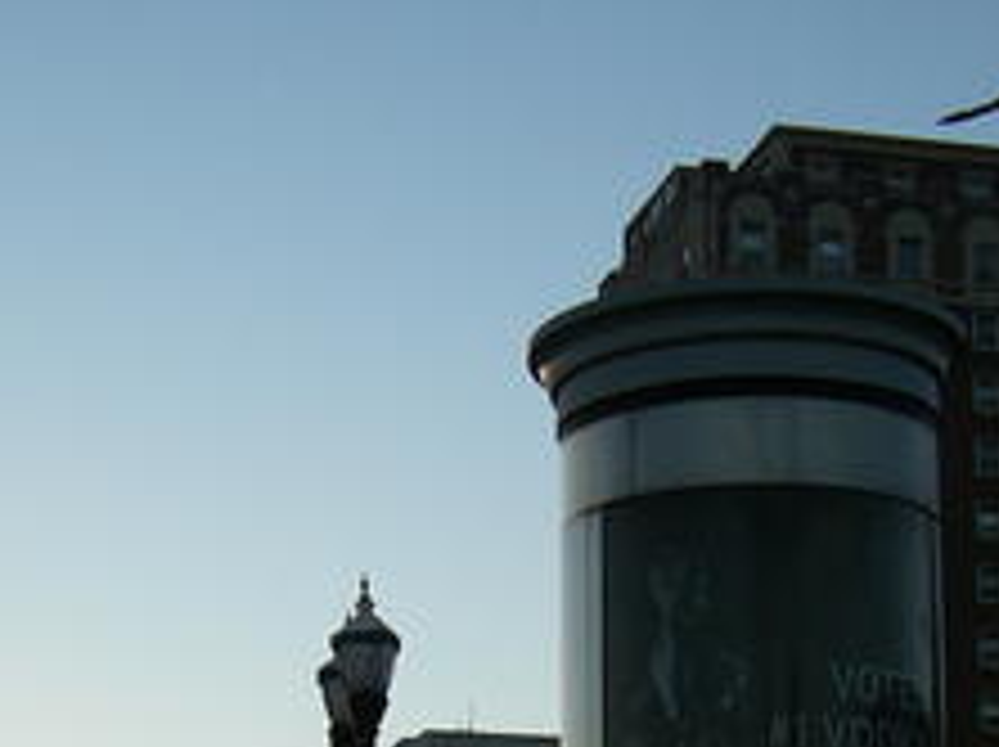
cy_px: 819
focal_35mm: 101
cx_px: 396
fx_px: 2912
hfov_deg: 19.4
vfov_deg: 14.3
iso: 50
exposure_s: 1/400
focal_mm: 5.8
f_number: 2.8
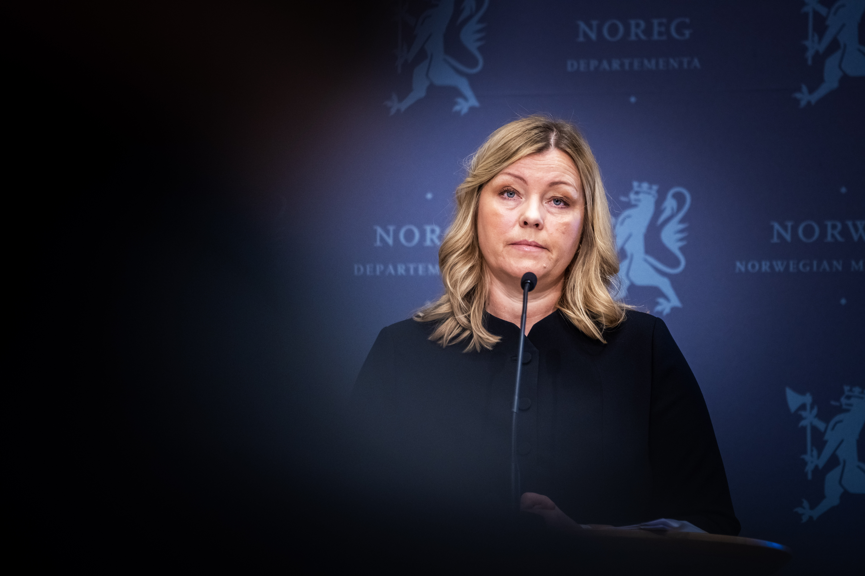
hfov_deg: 10.3
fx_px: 4805
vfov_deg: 6.9
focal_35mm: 200
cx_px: 432
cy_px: 288
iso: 3200
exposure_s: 1/250
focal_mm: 200
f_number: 4
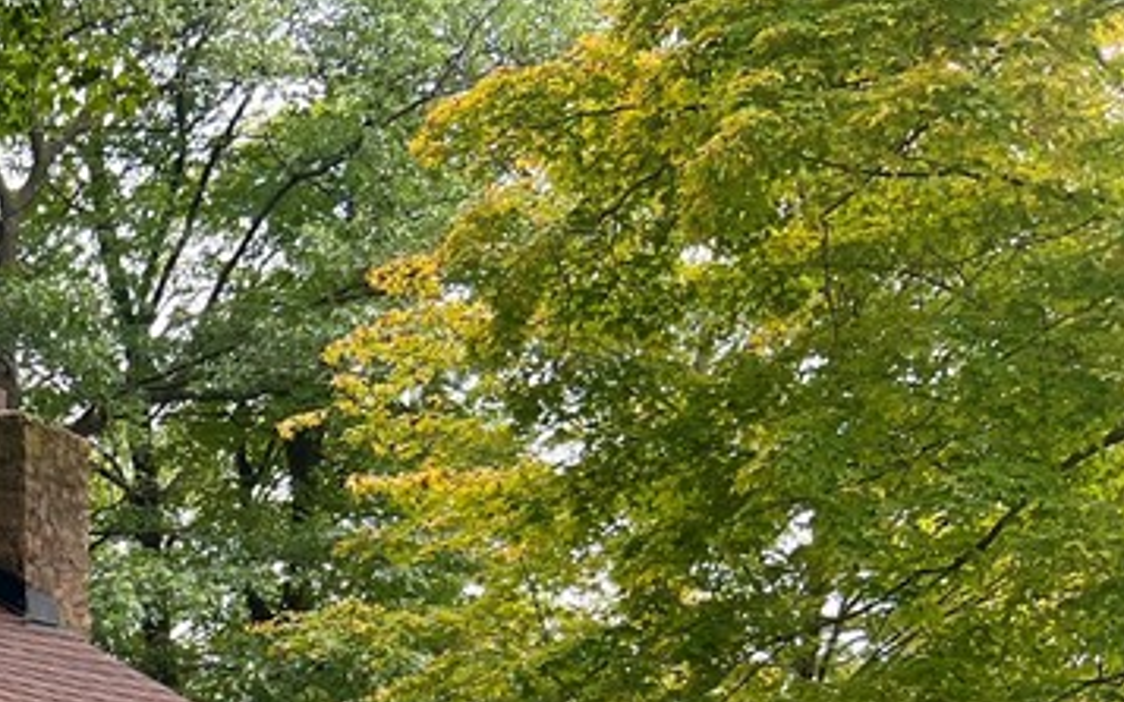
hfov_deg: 22.4
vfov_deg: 15.0
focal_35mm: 79
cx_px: -472
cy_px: 1124
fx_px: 2420
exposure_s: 1/452
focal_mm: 5.7
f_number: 1.5
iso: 50
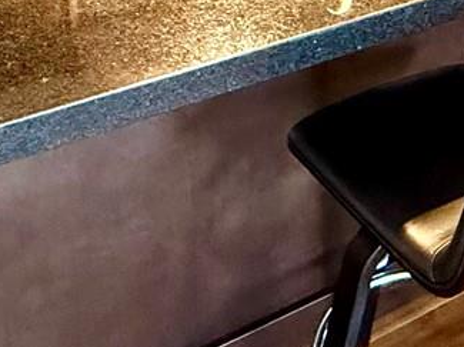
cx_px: 311
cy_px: -157
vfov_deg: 19.0
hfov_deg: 28.0
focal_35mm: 69
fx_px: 924
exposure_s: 1/60
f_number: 2.2
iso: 640
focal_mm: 2.22
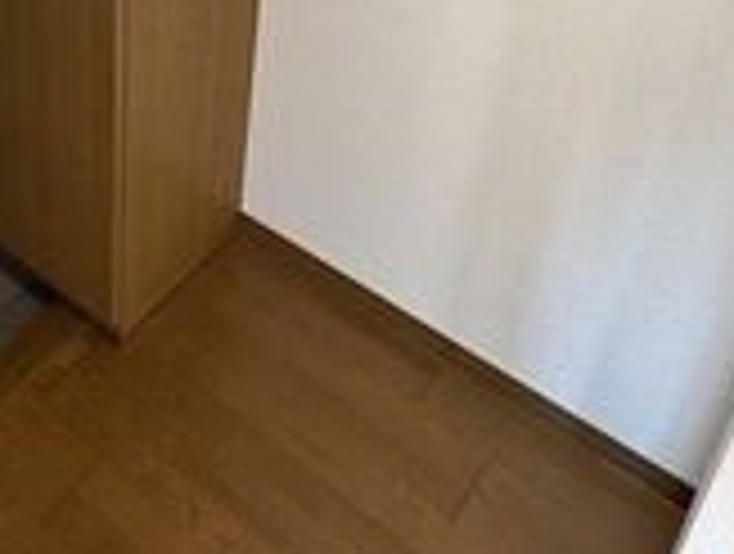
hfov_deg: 37.5
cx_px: 104
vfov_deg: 27.1
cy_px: -99
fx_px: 1020
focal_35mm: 48
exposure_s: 1/60
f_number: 2.2
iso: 320
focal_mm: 2.22
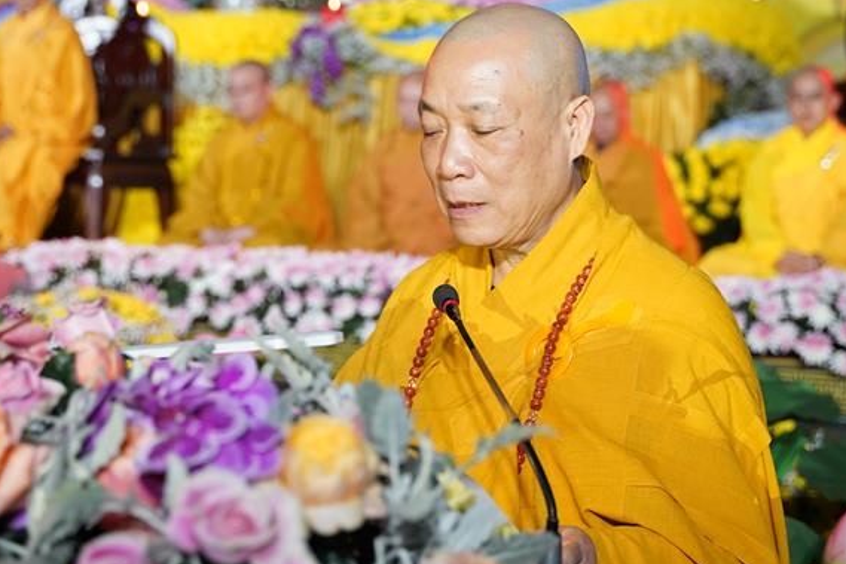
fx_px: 1691
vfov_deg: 18.9
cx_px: 443
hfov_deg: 28.1
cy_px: 249
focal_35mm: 72
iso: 2500
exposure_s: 1/500
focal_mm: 42
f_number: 2.8
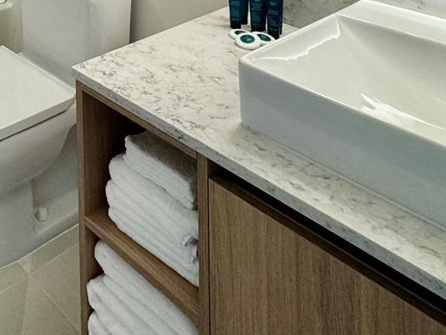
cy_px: -177
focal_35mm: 43
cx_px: -30
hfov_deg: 37.6
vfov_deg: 25.0
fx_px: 554
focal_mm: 2.22
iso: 160
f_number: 2.2
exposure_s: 1/120
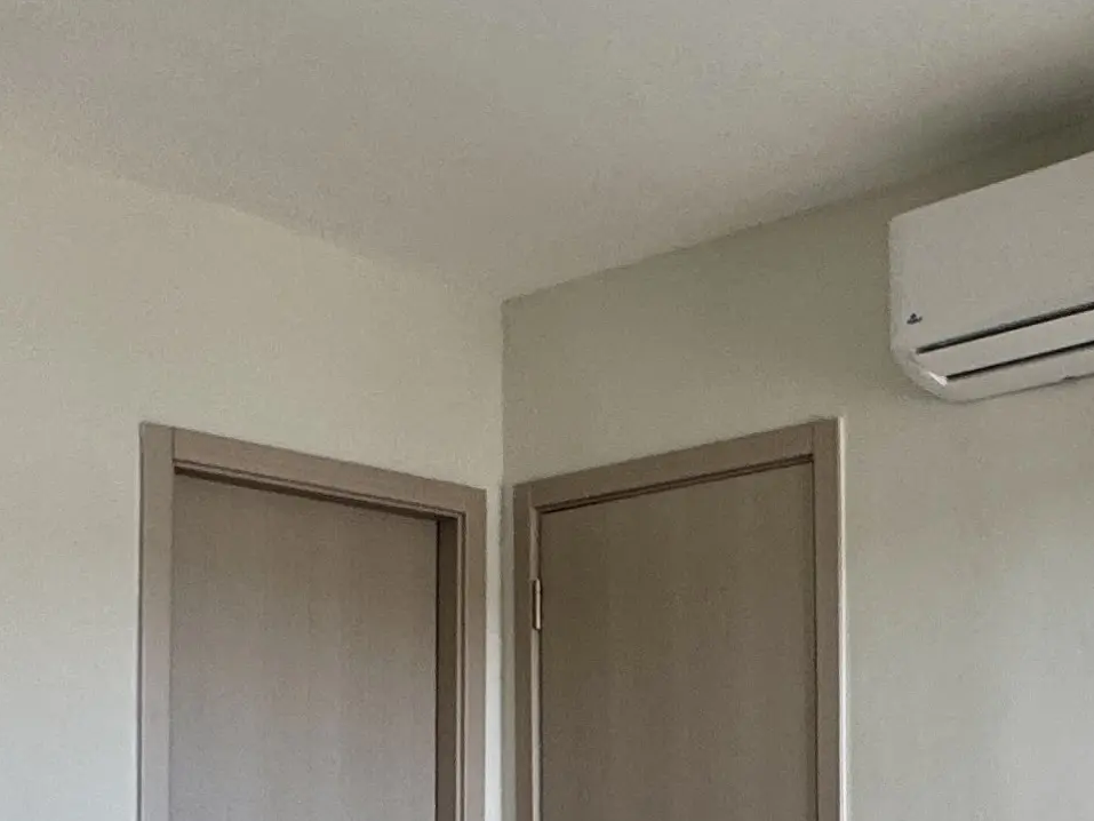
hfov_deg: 32.0
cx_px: 837
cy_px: 846
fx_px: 1865
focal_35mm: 59
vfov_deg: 23.6
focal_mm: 2.22
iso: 80
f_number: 2.2
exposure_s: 1/99
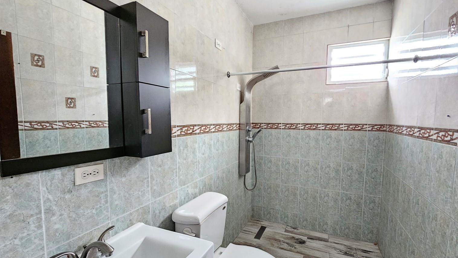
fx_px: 182
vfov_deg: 70.5
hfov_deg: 102.9
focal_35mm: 15
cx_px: 242
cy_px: 137
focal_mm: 2.2
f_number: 2.2
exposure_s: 1/24
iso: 1000
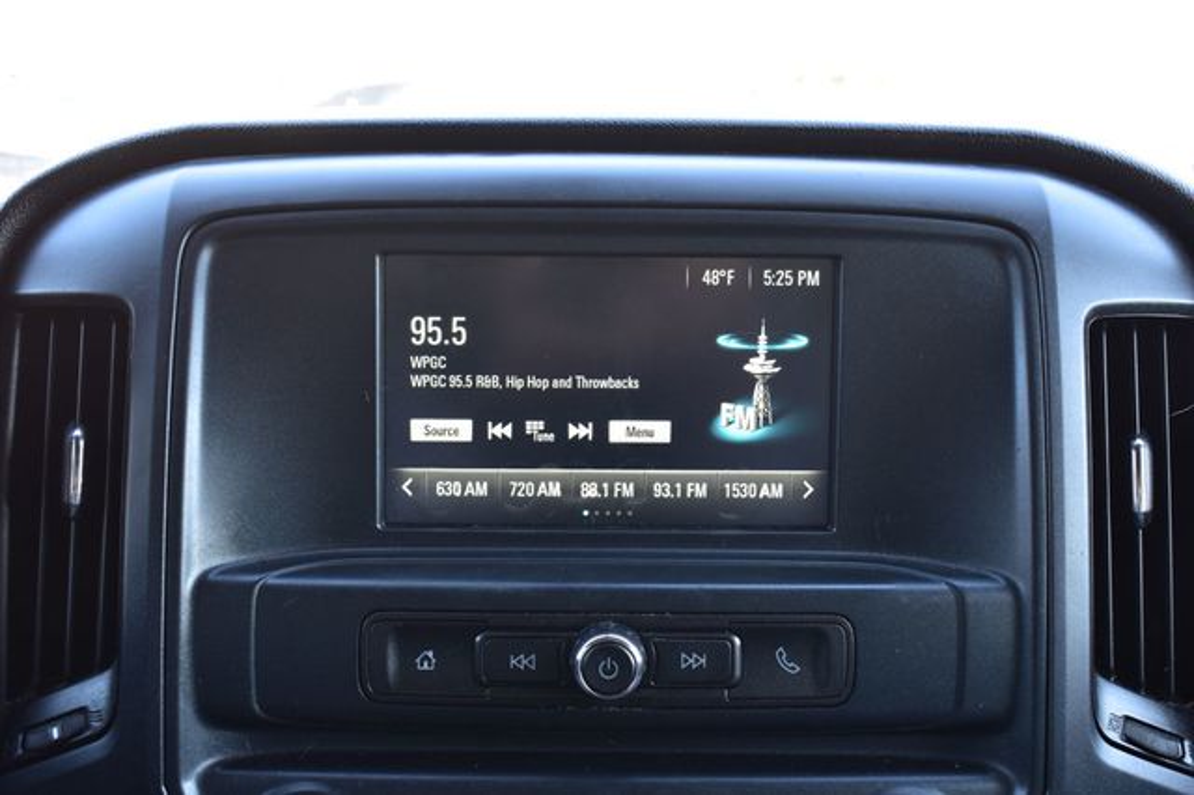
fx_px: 1442
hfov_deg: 45.0
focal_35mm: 44
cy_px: 398
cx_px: 597
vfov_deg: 30.8
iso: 400
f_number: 7.1
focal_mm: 29
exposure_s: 1/25
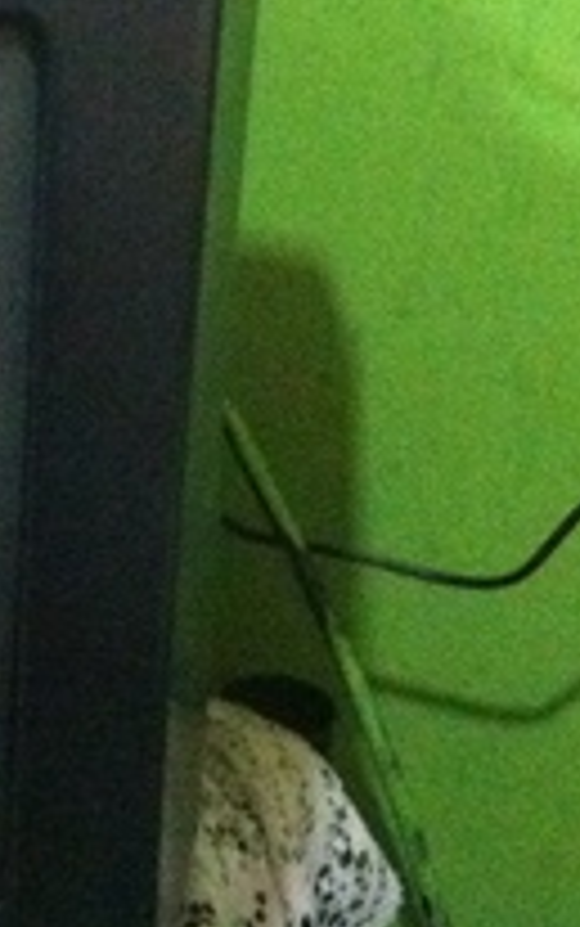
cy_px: 279
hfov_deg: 11.0
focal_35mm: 115
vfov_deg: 18.0
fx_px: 2904
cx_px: -247
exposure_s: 1/15
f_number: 2.8
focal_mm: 3.85
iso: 1000
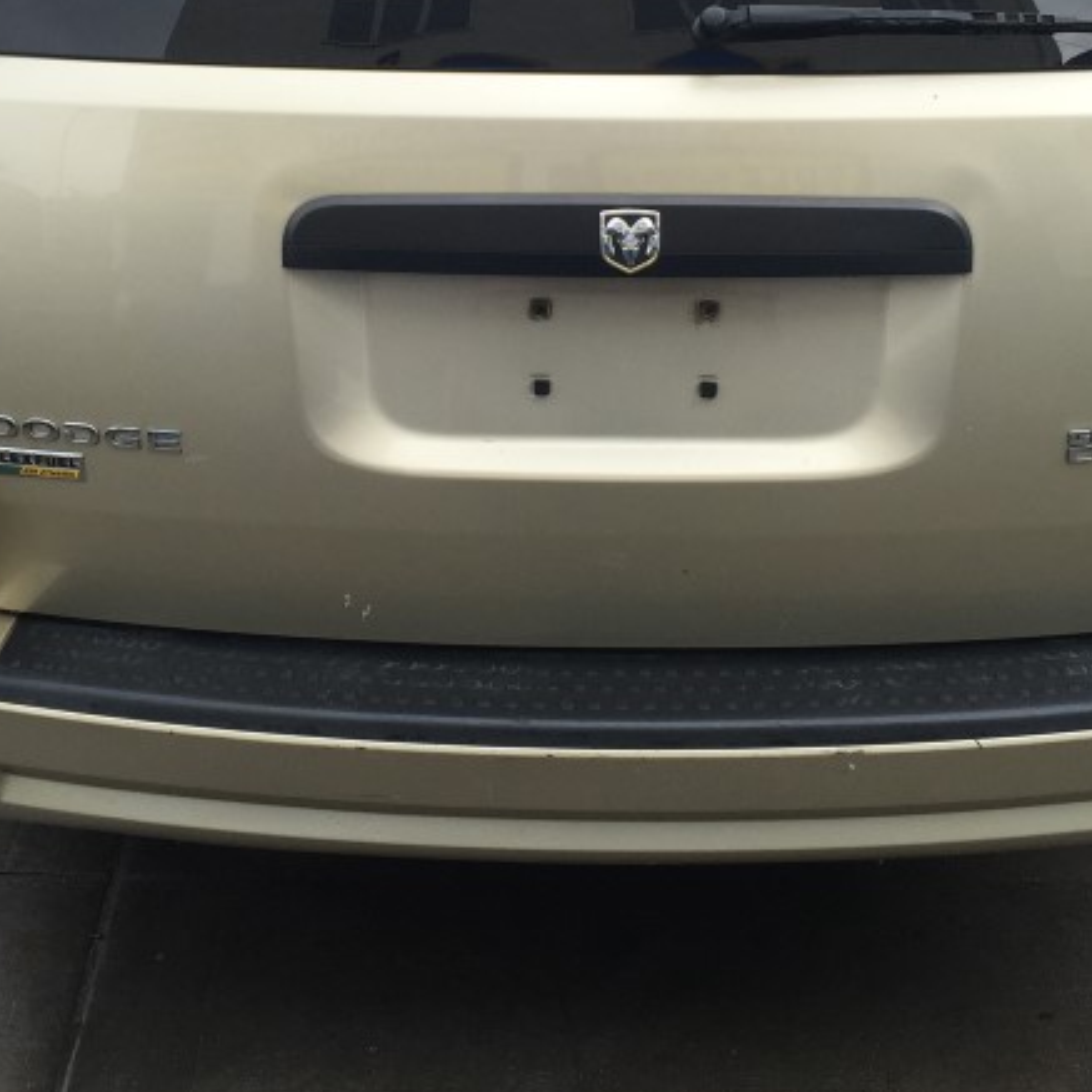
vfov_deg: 28.2
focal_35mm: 60
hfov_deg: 28.6
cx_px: 480
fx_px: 2141
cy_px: 290
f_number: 2.2
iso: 32
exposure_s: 1/189
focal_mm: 4.15
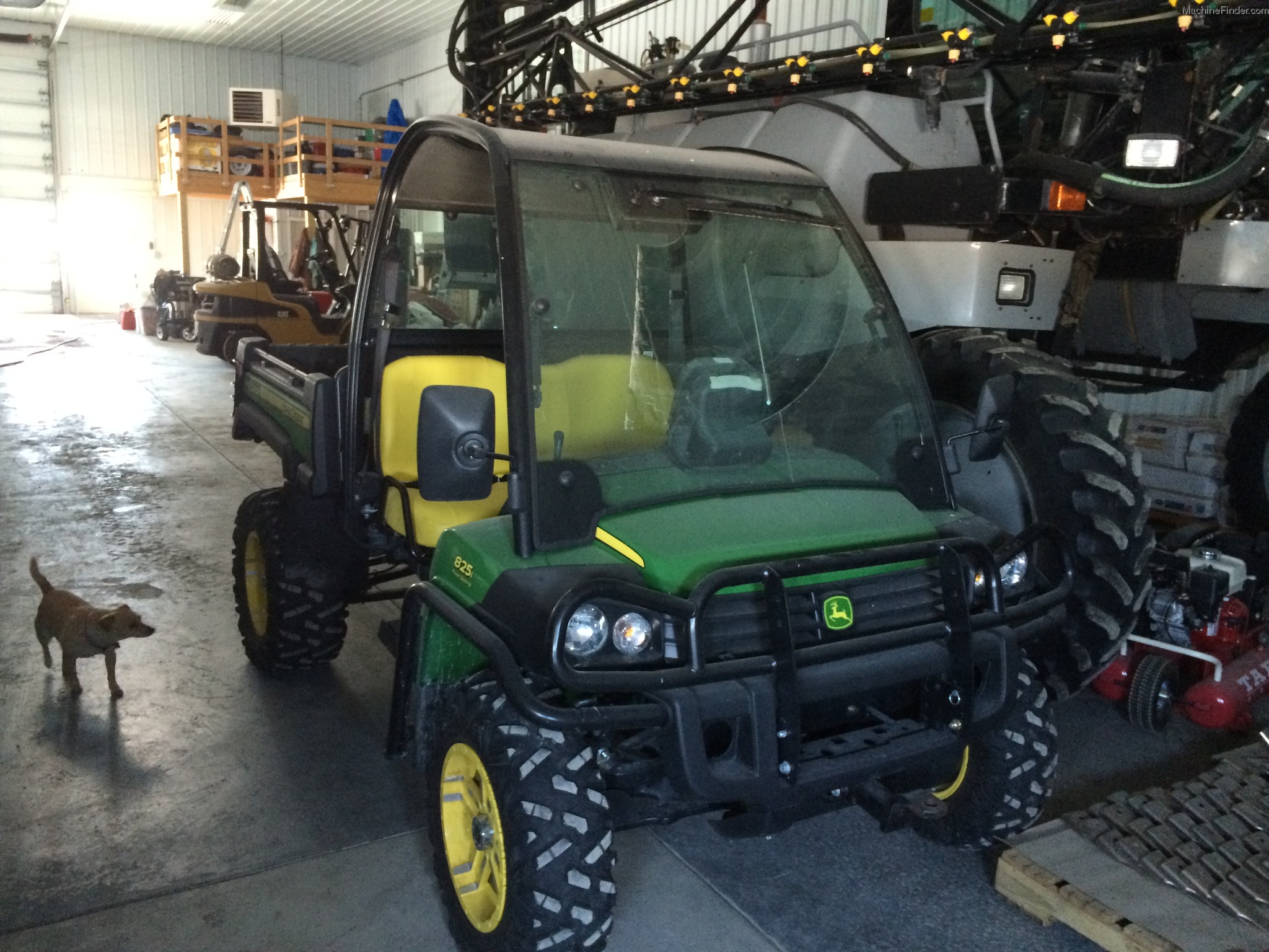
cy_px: 476
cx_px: 634
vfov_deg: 48.2
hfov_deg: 61.7
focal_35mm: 29
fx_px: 1063
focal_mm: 4.15
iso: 320
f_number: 2.2
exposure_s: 1/20
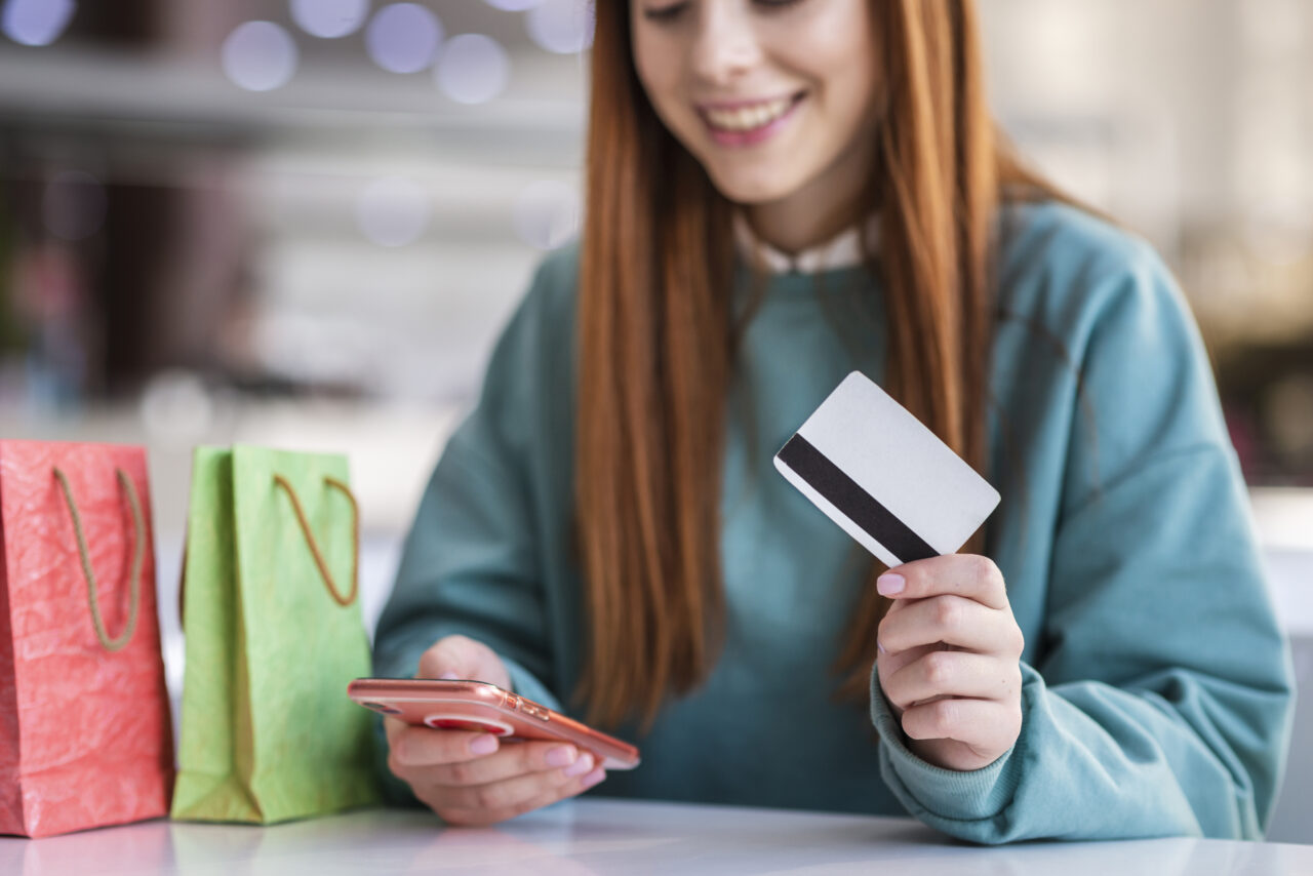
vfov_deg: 16.1
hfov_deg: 23.9
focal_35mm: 85
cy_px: 438
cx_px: 656
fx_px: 3101
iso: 250
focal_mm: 85
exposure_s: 1/500
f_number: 2.8
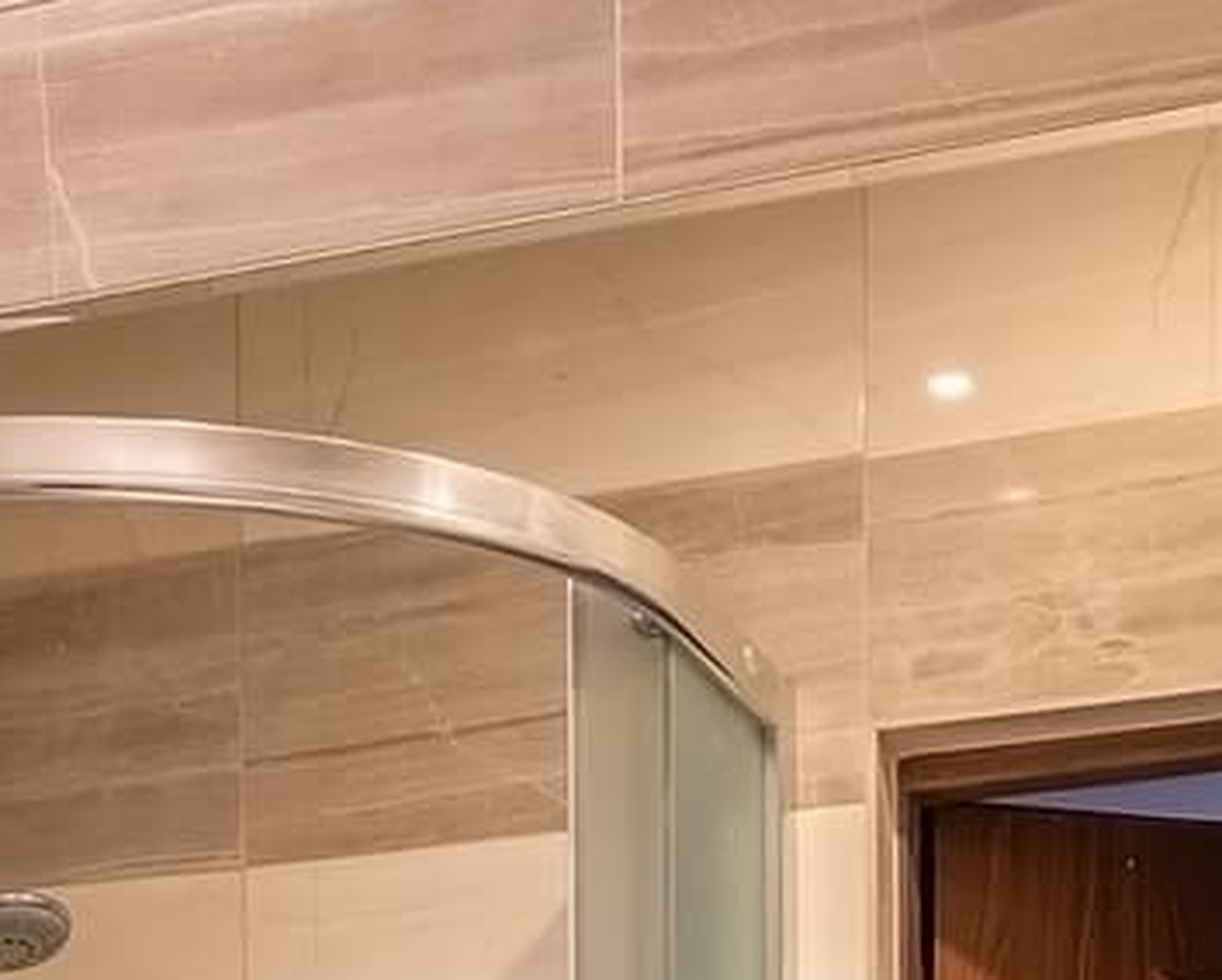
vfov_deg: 15.9
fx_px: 3077
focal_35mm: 85
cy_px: 1667
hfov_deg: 22.4
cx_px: 429
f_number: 11
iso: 100
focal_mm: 16
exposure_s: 1/1.25
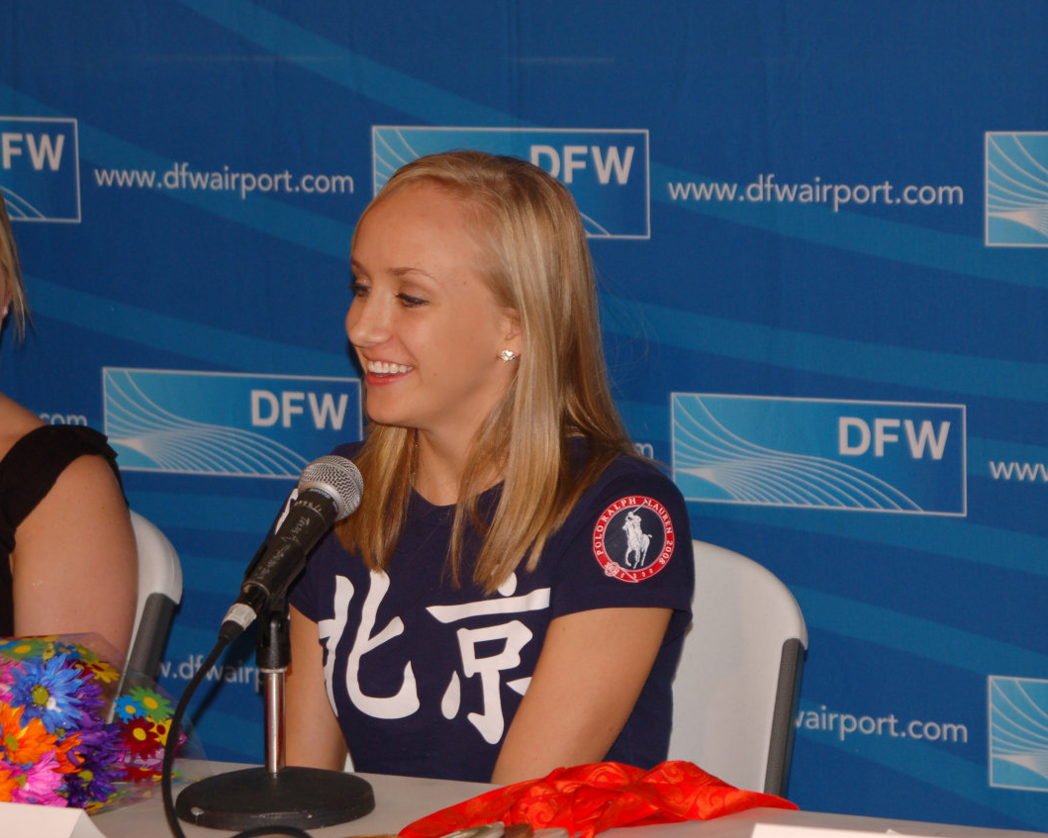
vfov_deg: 10.7
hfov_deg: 13.3
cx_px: 606
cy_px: 418
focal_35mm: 145
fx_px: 4484
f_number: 5.3
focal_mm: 85
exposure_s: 1/60
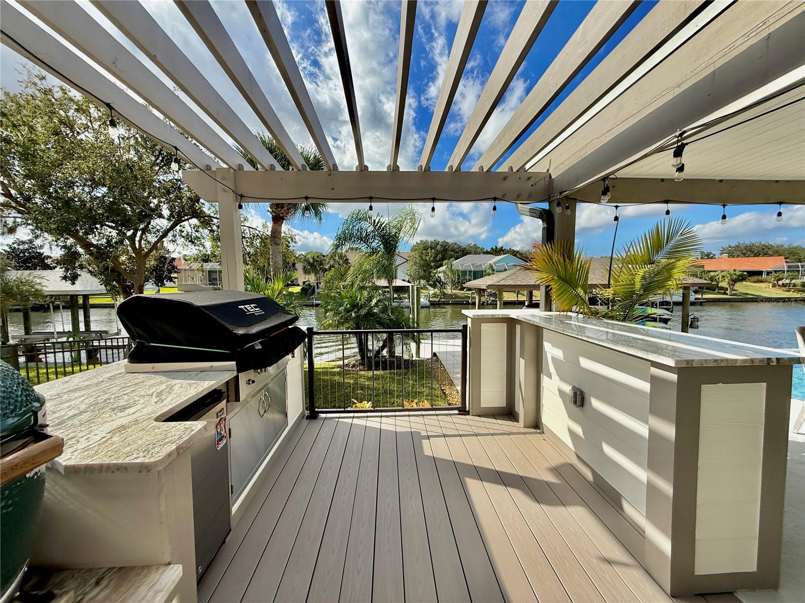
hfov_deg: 102.1
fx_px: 326
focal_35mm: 14
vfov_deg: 85.7
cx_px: 402
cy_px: 302
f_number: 2.2
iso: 64
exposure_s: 1/2092
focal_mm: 2.22
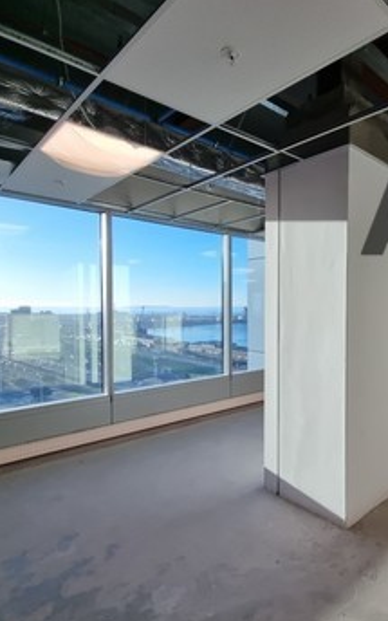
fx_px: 338
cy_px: 317
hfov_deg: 54.7
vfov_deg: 85.1
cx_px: 321
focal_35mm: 20
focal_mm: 2.2
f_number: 2.2
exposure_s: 1/316
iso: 50
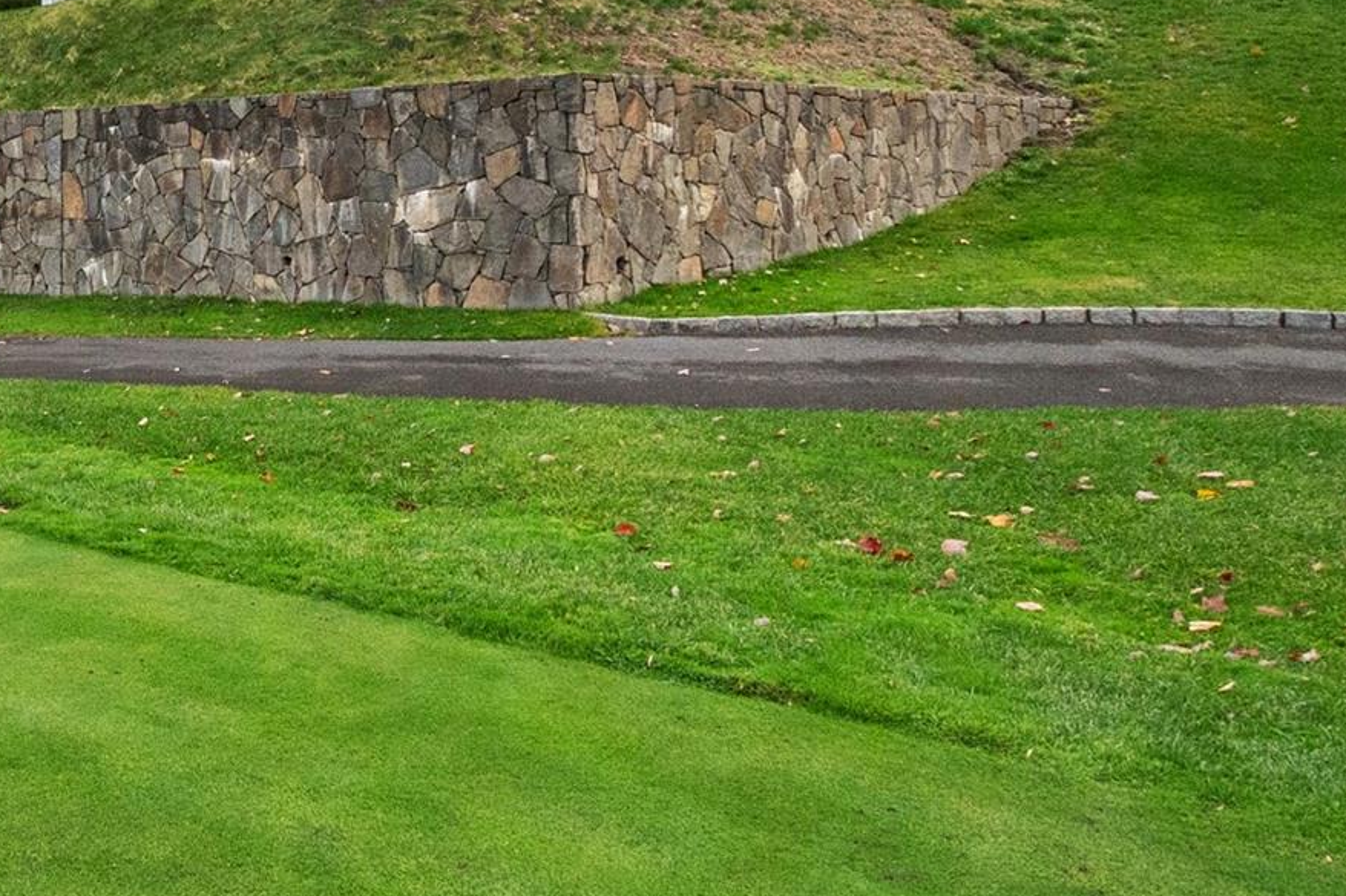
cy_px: 237
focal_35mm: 35
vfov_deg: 37.0
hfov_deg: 43.7
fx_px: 1308
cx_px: -90
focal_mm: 10
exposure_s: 1/1000
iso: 1600
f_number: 8
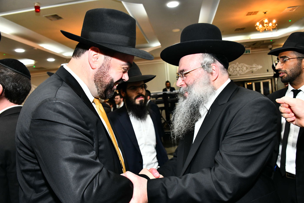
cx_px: 152
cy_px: 102
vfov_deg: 46.4
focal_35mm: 28
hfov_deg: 65.5
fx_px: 236
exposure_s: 1/200
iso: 1600
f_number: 5.6
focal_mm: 28
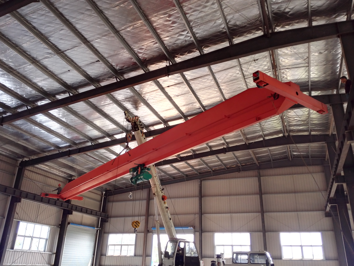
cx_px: 177
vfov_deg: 48.2
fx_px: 297
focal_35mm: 29
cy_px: 133
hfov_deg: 61.7
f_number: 2
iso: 125
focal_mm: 3.8
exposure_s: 1/100
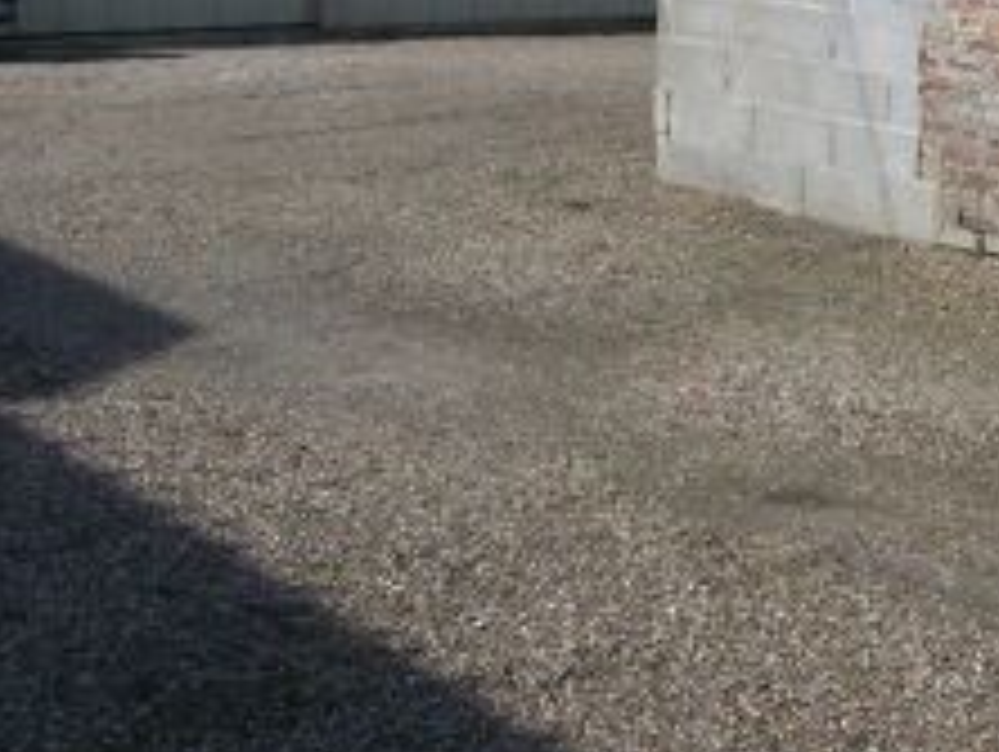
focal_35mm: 82
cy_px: 113
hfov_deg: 22.9
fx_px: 2369
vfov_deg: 17.8
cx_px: 999
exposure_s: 1/640
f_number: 5.6
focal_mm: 6.3
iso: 80
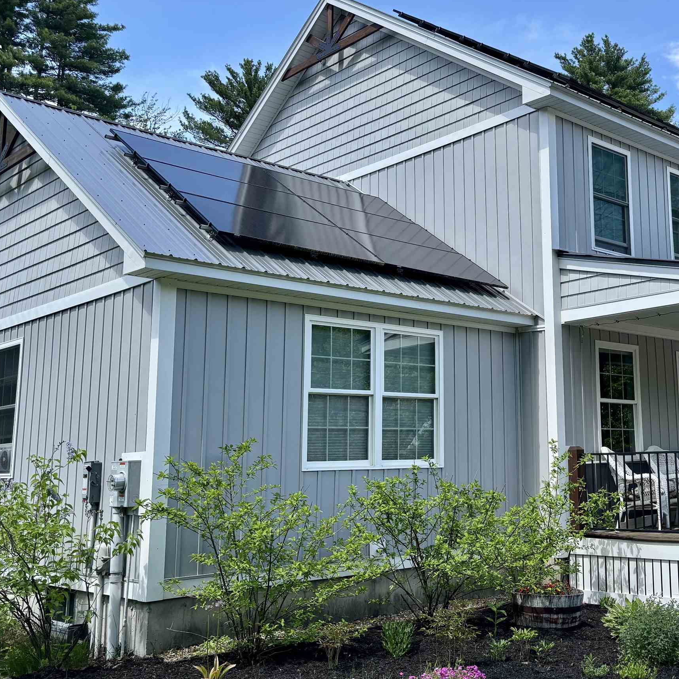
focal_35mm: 41
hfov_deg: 39.8
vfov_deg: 40.8
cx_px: 512
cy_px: 295
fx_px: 910
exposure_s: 1/1263
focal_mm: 5.96
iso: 50
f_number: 1.6
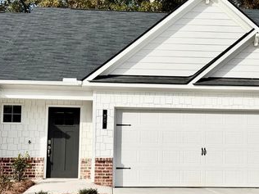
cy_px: 114
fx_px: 569
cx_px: 170
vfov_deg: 19.4
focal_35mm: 76
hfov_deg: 25.5
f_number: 1.78
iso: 80
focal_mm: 6.76
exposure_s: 1/7937
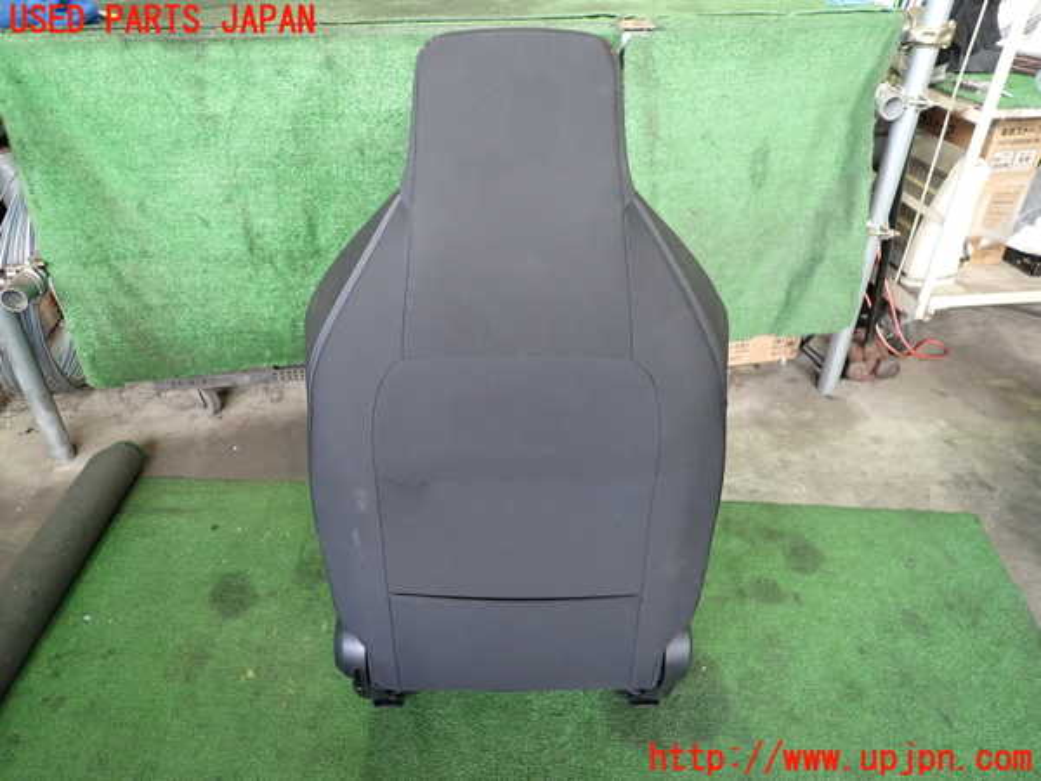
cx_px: 520
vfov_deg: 54.9
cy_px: 390
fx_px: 752
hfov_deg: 69.4
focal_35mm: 25
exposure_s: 1/30
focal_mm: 4.5
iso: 320
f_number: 2
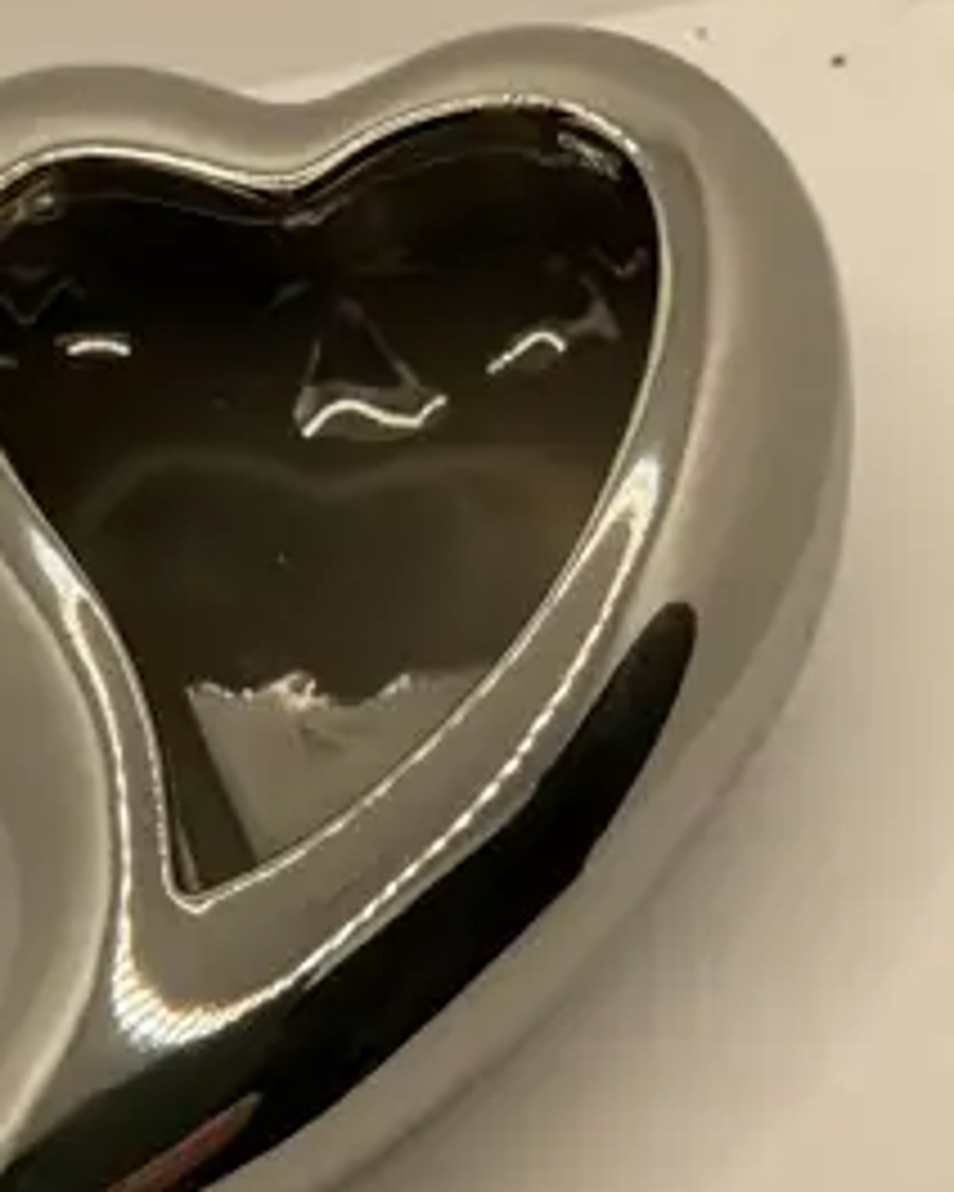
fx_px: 1553
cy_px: 699
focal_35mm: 44
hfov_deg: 33.7
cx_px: 288
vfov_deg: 41.9
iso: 20
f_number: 1.8
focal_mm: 3.99
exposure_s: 1/375
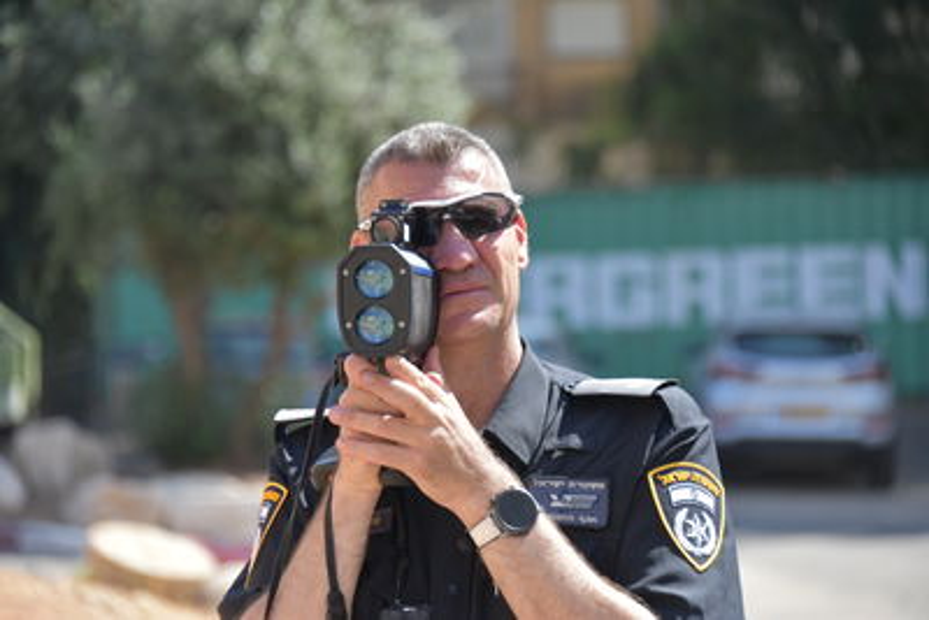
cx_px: 464
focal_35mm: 180
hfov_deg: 11.4
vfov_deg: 7.6
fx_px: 4646
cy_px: 310
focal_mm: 180
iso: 2500
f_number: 5.6
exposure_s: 1/4000
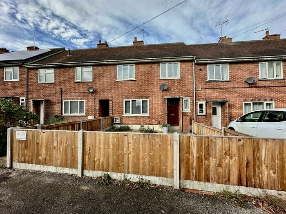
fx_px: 116
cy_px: 107
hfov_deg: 102.1
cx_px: 143
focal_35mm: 14
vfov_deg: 85.7
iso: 40
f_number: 2.2
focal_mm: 2.22
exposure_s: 1/584
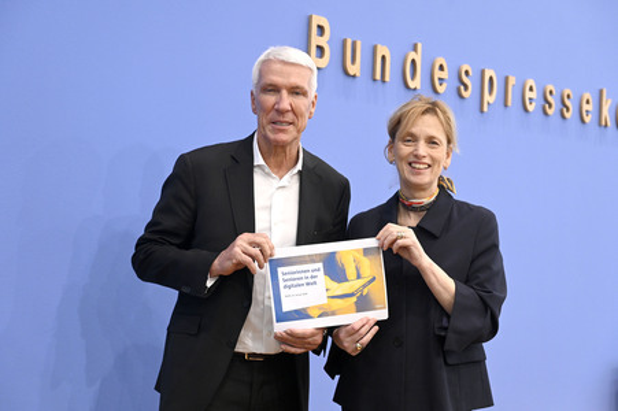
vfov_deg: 24.2
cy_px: 206
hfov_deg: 35.7
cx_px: 309
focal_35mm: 56
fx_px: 961
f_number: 4.5
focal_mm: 56
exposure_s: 1/400
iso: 3200
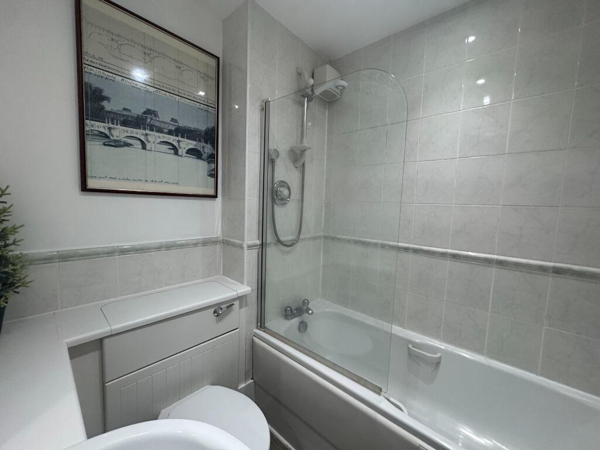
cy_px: 225
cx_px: 300
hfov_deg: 102.1
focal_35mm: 14
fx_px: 243
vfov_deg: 85.7
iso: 250
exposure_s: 1/100
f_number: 2.2
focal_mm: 2.22
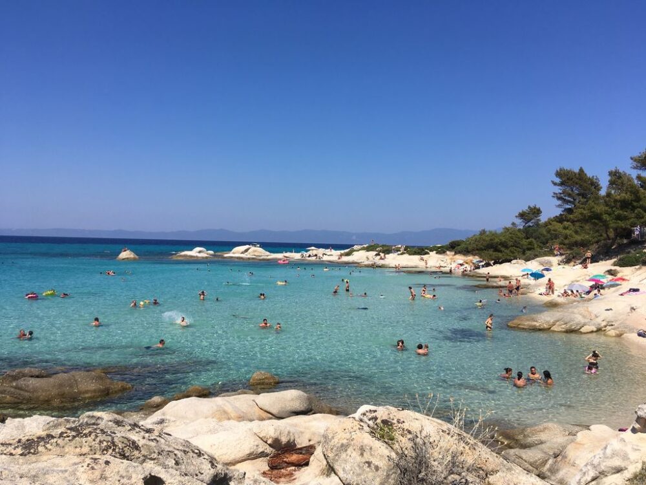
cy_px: 242
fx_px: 541
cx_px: 323
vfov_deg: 48.2
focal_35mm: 29
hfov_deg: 61.7
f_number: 2.2
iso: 25
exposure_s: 1/2481
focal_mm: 4.15
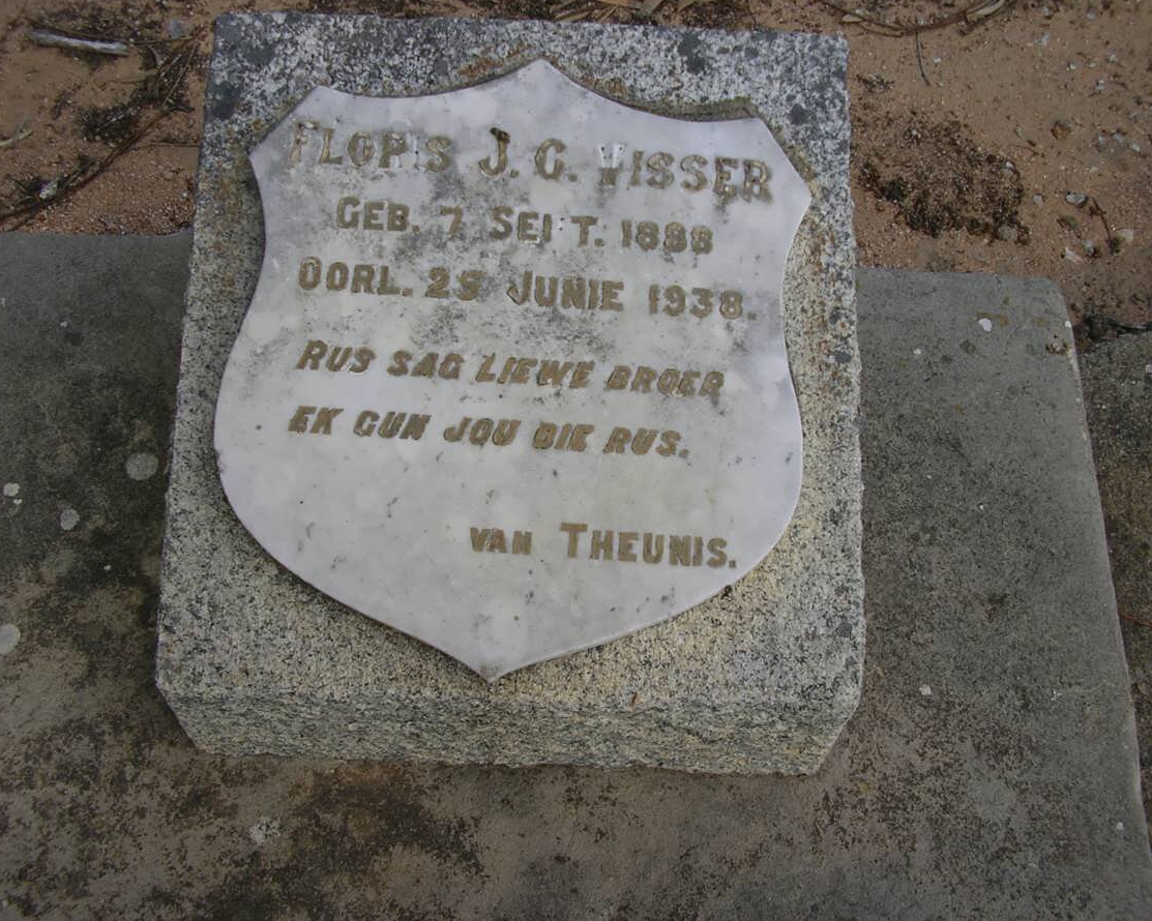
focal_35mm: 40
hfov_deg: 45.8
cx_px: 561
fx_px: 1364
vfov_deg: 37.3
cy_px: 456
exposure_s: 1/250
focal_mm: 5.8
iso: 50
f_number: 4.1
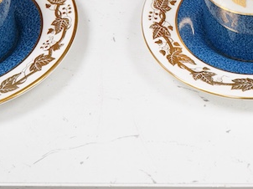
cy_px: -50
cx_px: 246
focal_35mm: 129
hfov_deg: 15.1
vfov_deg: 11.2
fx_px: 942
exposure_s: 1/125
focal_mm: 30
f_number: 8
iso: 1250
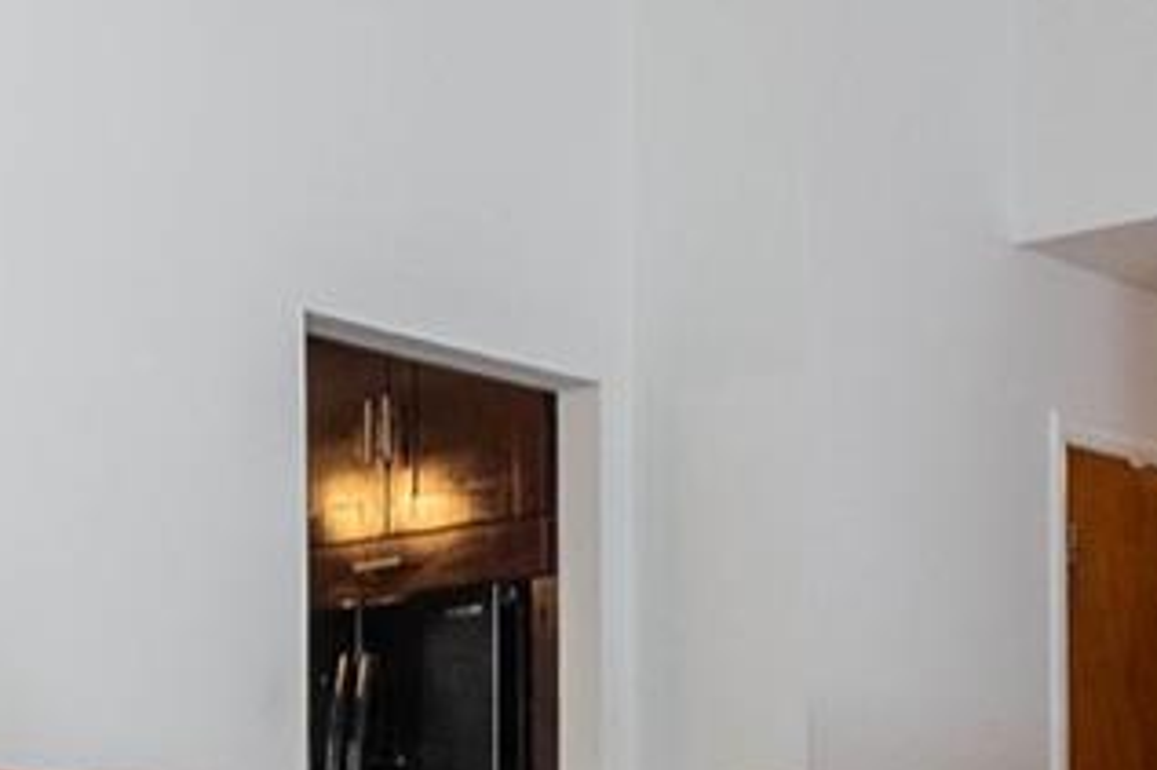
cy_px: 881
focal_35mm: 97
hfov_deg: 20.9
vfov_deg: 13.7
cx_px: 803
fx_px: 3116
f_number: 5.6
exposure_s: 1/60
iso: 720
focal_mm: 10
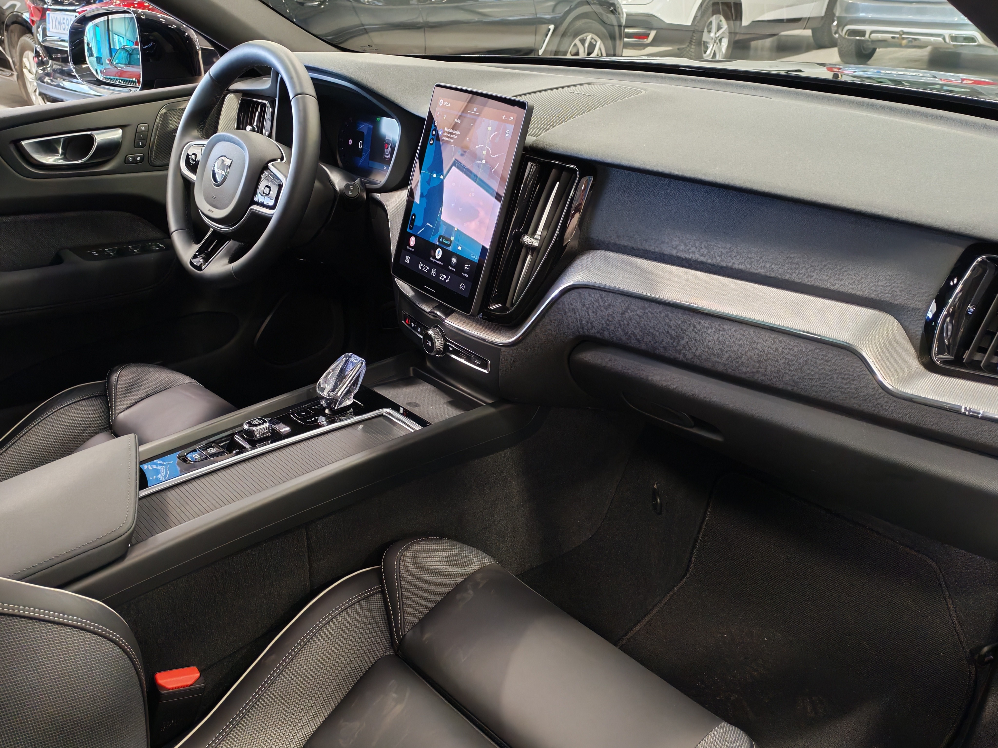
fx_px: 865
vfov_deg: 46.8
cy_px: 374
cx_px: 499
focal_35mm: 30
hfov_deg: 60.0
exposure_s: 1/50
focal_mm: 6.12
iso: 798
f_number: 1.9
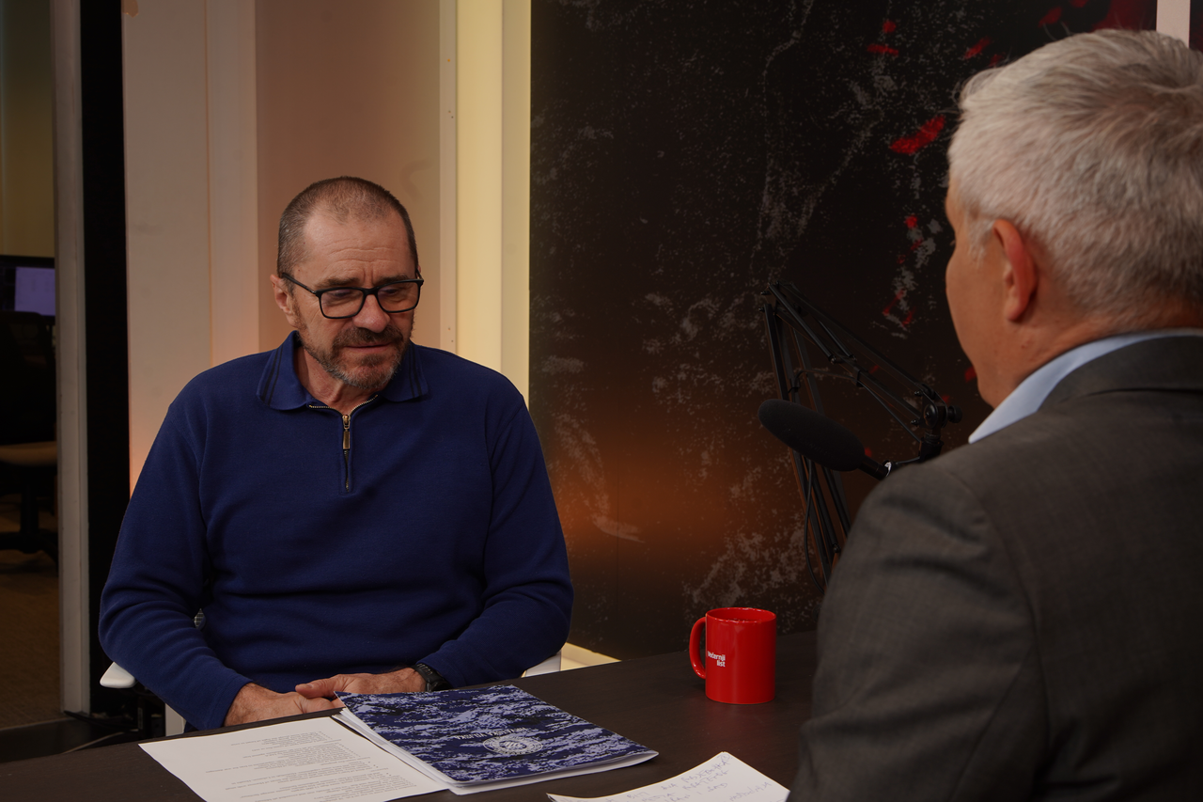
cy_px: 401
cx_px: 602
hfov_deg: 39.6
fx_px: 1671
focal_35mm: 50
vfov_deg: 27.0
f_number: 10
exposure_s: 1/13
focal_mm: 50
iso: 100
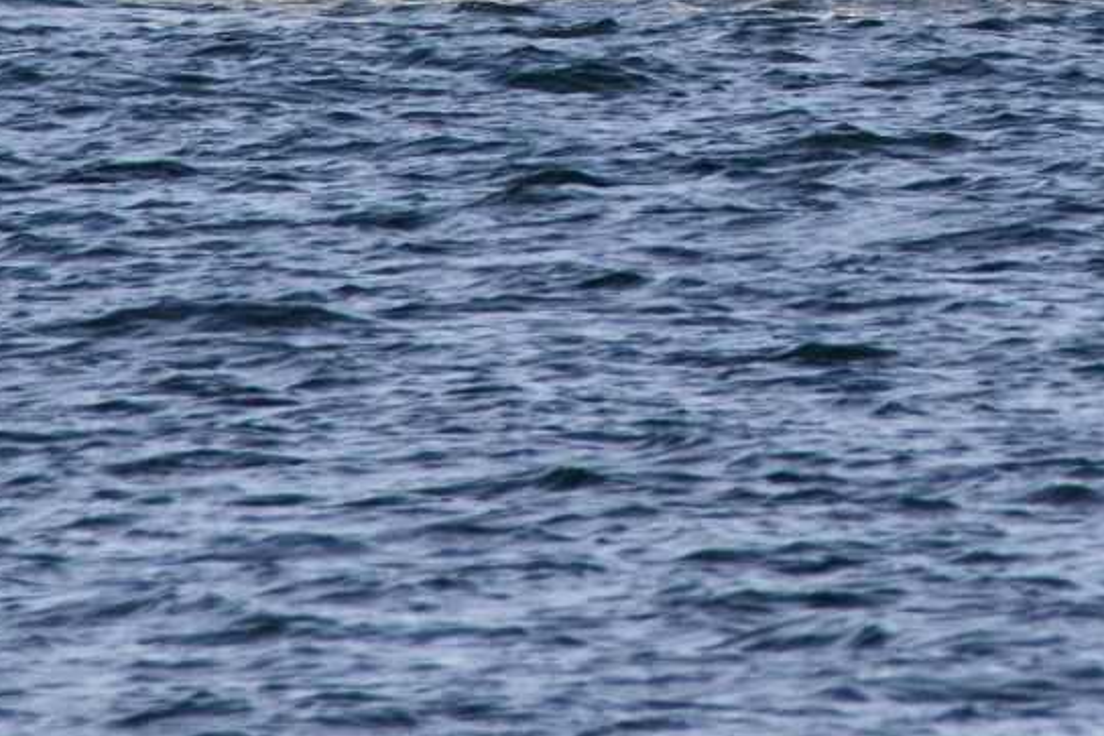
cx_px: 1287
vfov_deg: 0.7
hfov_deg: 1.0
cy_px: -624
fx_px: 60961
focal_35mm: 1988
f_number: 10
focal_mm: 300
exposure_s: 1/640
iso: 400
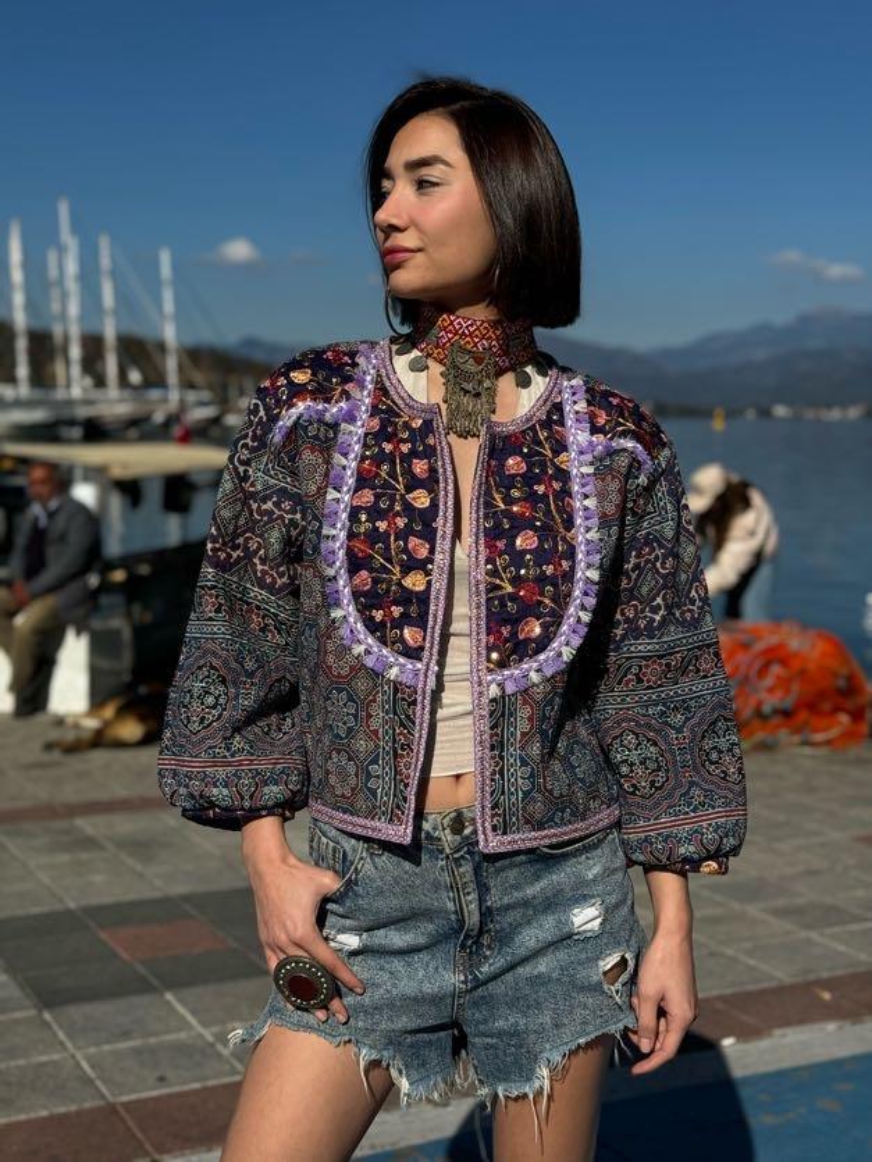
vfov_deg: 39.7
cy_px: 581
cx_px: 436
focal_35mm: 48
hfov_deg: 30.3
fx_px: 1612
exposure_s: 1/6410
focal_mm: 6.86
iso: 64
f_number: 1.78
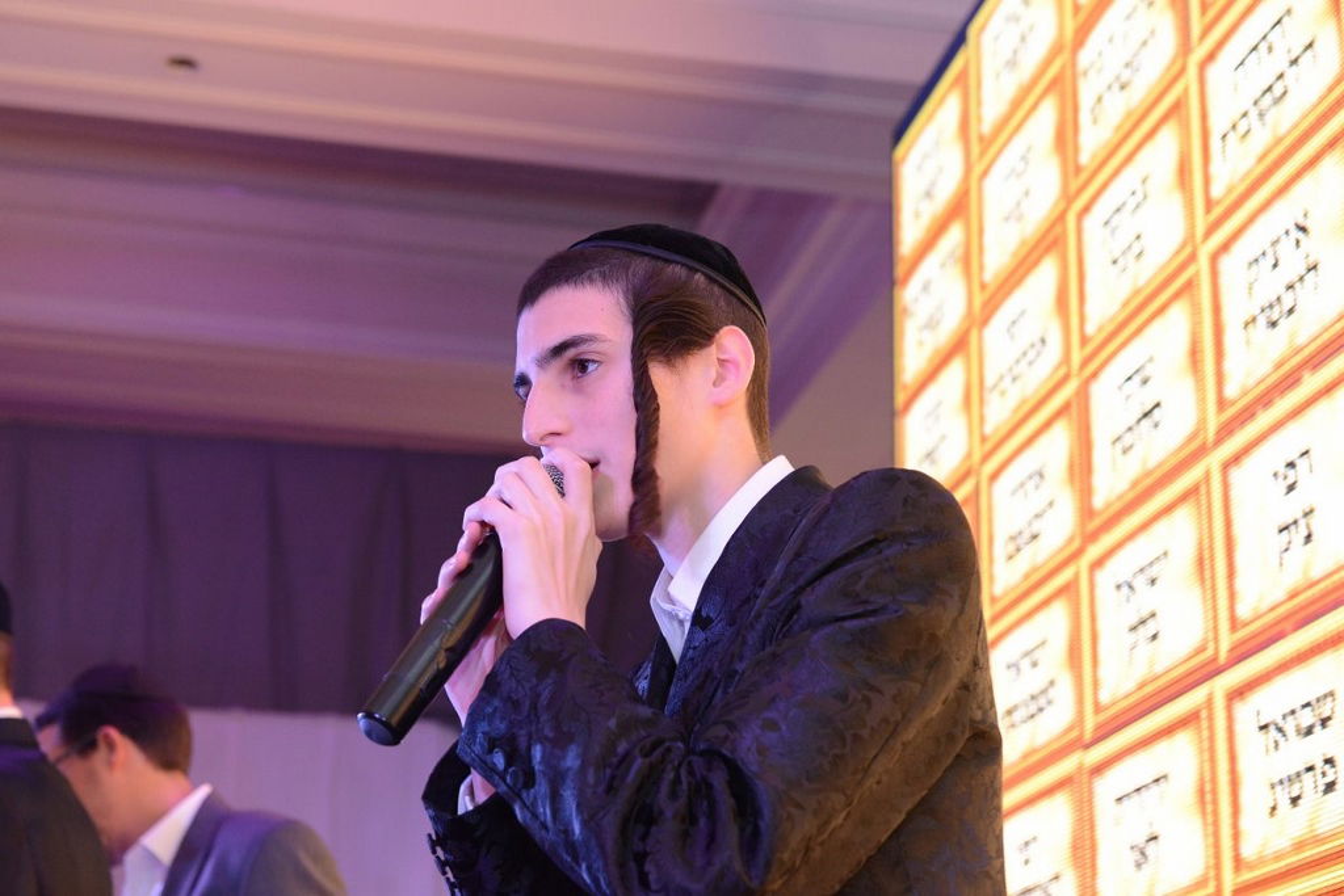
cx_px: 672
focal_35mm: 70
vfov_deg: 19.5
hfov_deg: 28.8
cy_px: 448
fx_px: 2614
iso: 2500
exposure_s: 1/100
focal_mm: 70
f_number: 5.6
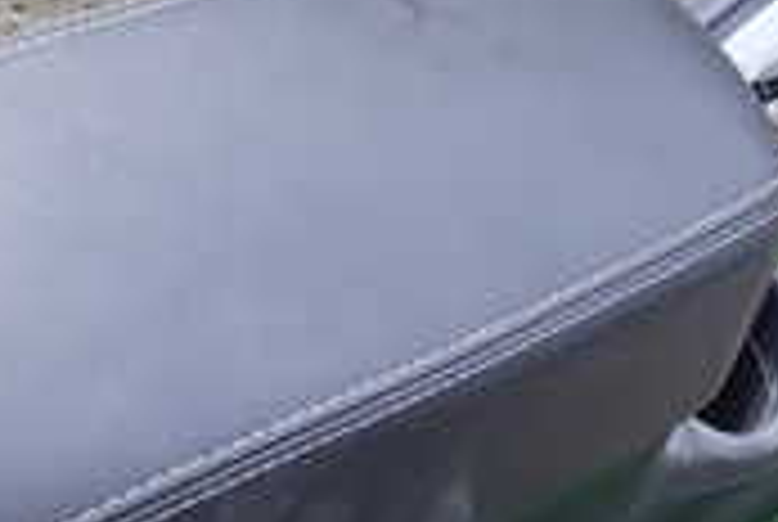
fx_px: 1948
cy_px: 256
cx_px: 432
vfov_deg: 15.3
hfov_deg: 22.6
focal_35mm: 90
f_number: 2.8
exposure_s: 1/250
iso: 100
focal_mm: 4.5
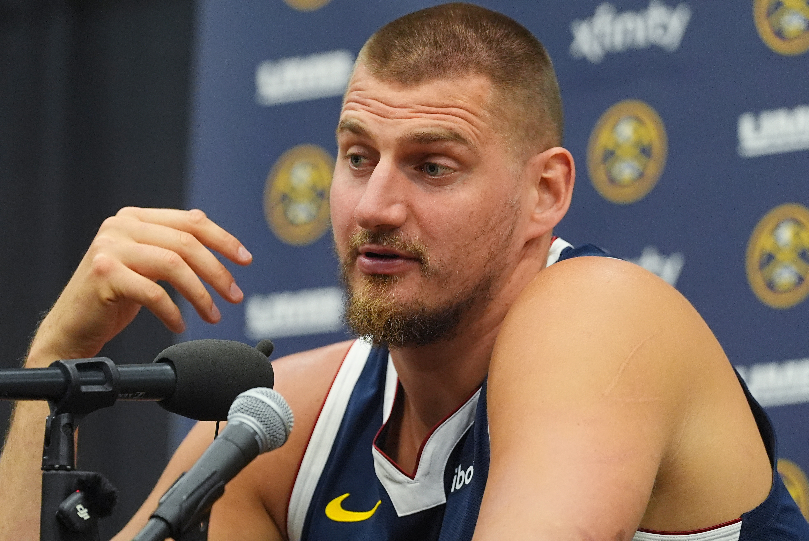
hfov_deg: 7.7
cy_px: 270
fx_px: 6005
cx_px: 404
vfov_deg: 5.2
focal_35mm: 267
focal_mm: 178
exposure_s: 1/400
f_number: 3.2
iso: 3200
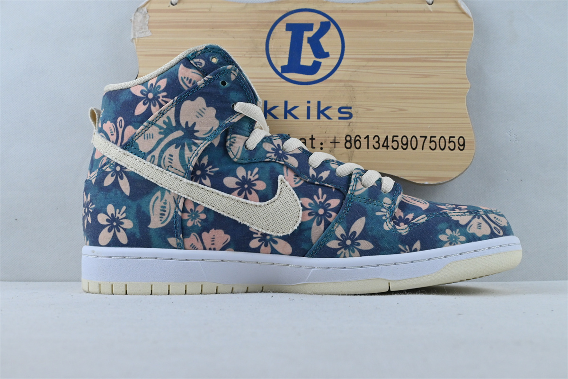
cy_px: 190
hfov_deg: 41.7
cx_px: 284
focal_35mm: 47
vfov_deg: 28.5
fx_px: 745
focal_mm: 31.5
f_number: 10
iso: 1000
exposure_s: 1/200
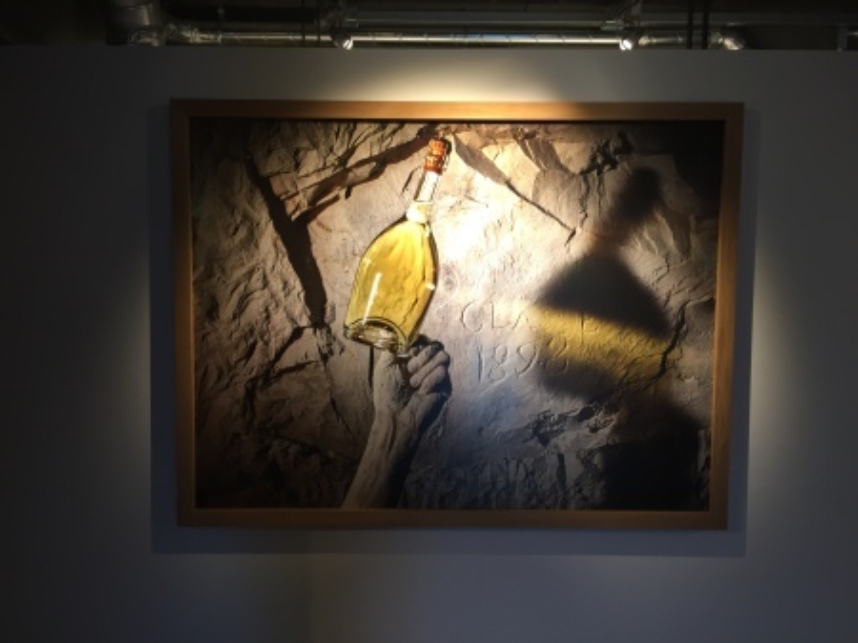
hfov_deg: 61.7
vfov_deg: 48.2
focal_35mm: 29
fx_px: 718
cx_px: 429
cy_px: 322
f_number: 2.2
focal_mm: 4.15
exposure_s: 1/30
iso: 125
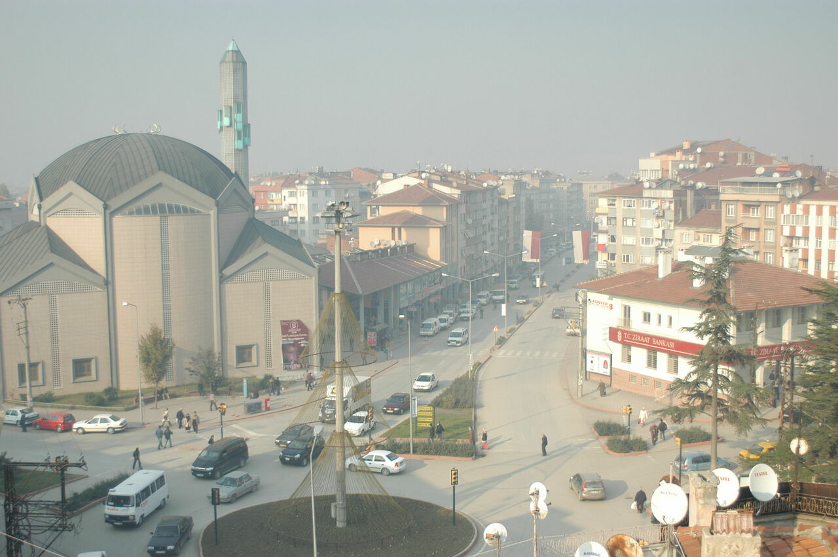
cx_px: 419
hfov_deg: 46.4
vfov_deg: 31.8
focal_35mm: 42
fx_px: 977
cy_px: 278
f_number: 3
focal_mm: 28
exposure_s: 1/4000
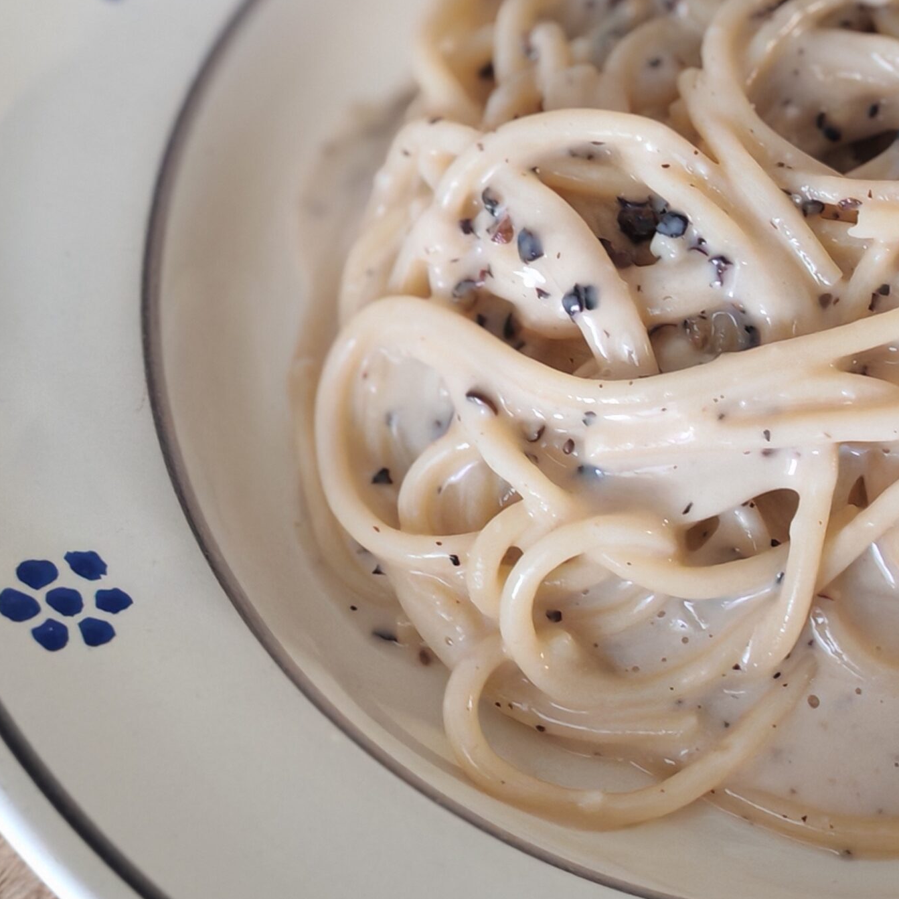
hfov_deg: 18.7
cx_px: 817
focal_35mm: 91
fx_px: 2674
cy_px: 357
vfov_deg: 19.1
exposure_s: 1/33
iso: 500
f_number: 2.8
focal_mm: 5.52
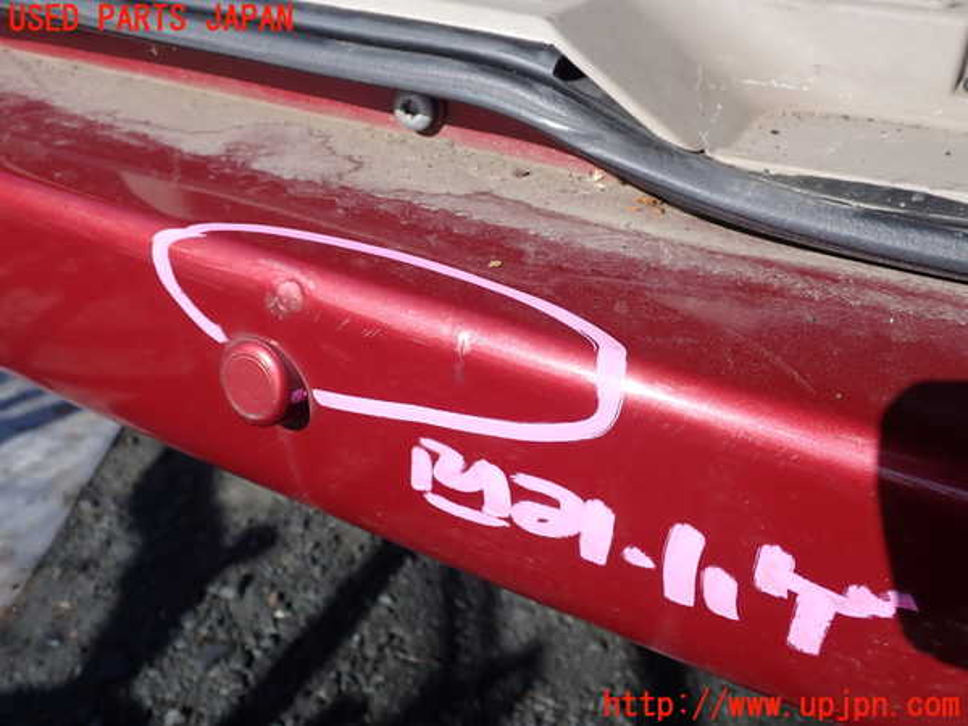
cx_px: 484
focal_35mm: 32
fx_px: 895
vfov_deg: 44.2
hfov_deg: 56.8
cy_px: 363
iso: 100
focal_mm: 5.79
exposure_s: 1/640
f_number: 3.2
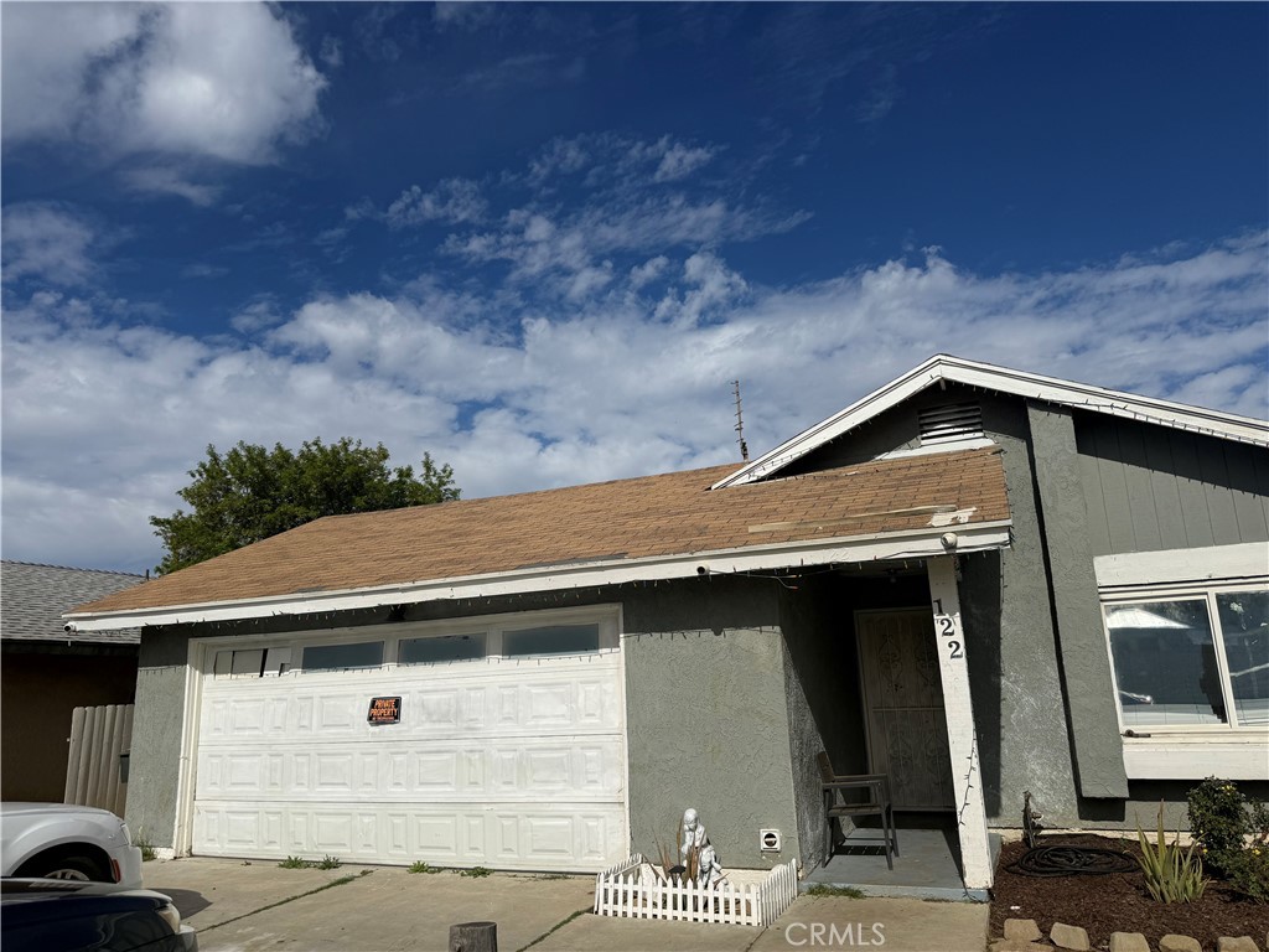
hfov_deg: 71.6
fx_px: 880
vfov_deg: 56.8
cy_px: 476
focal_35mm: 24
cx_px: 634
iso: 64
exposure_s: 1/14286
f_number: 1.78
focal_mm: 6.76
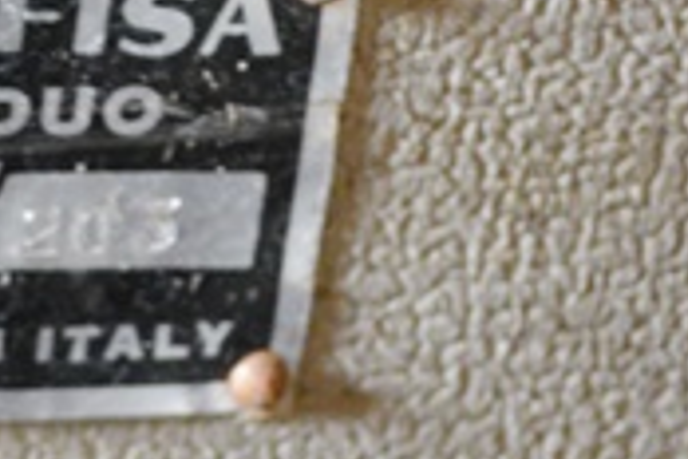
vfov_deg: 7.0
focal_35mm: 197
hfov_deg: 10.0
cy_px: 71
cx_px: -467
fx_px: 3765
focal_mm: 38
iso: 3200
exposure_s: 1/20
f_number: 5
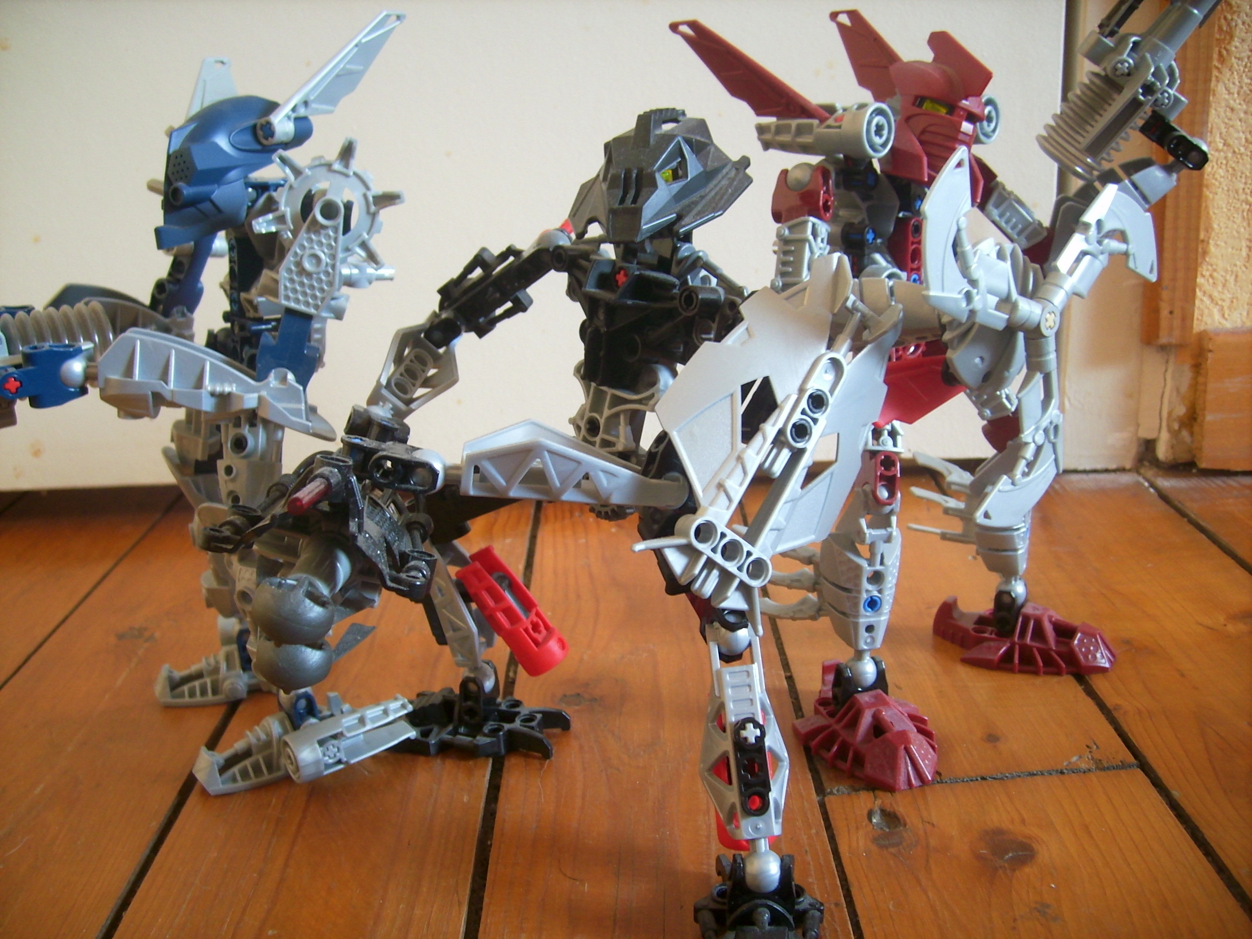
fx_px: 1157
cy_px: 470
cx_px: 626
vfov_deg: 44.2
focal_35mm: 32
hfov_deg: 56.8
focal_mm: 5.99
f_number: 2.8
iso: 50
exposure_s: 1/3
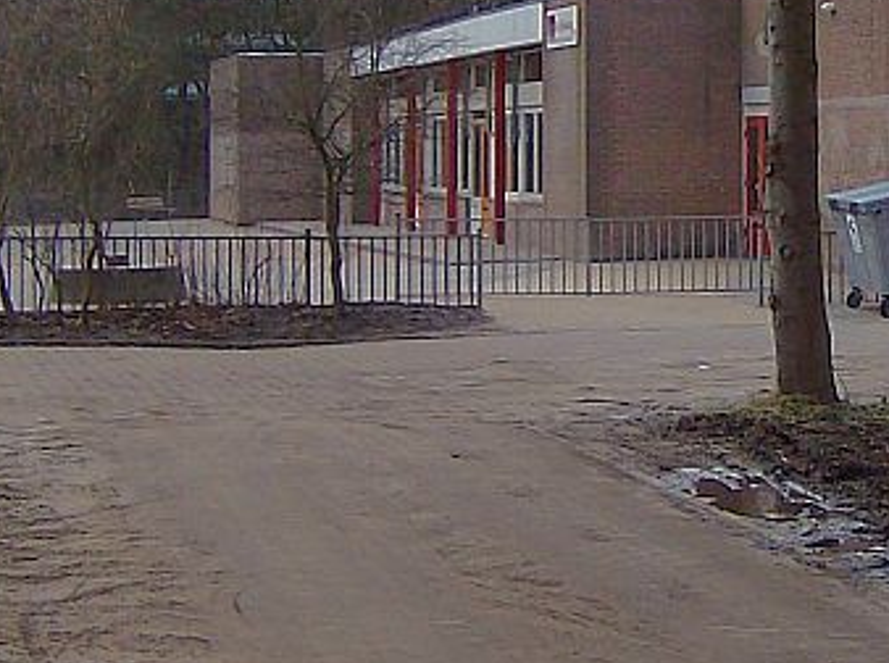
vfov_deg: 12.7
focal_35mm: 115
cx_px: 807
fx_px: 2947
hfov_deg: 16.9
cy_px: 38
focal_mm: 6.4
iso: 100
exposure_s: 1/384
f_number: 2.9
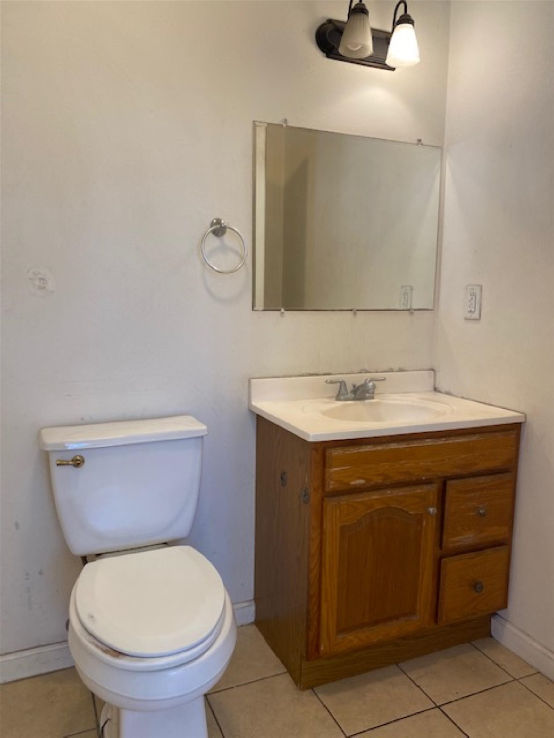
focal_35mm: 26
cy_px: 369
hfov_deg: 53.1
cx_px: 277
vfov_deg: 67.3
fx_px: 555
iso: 125
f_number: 1.8
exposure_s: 1/120
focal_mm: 4.25
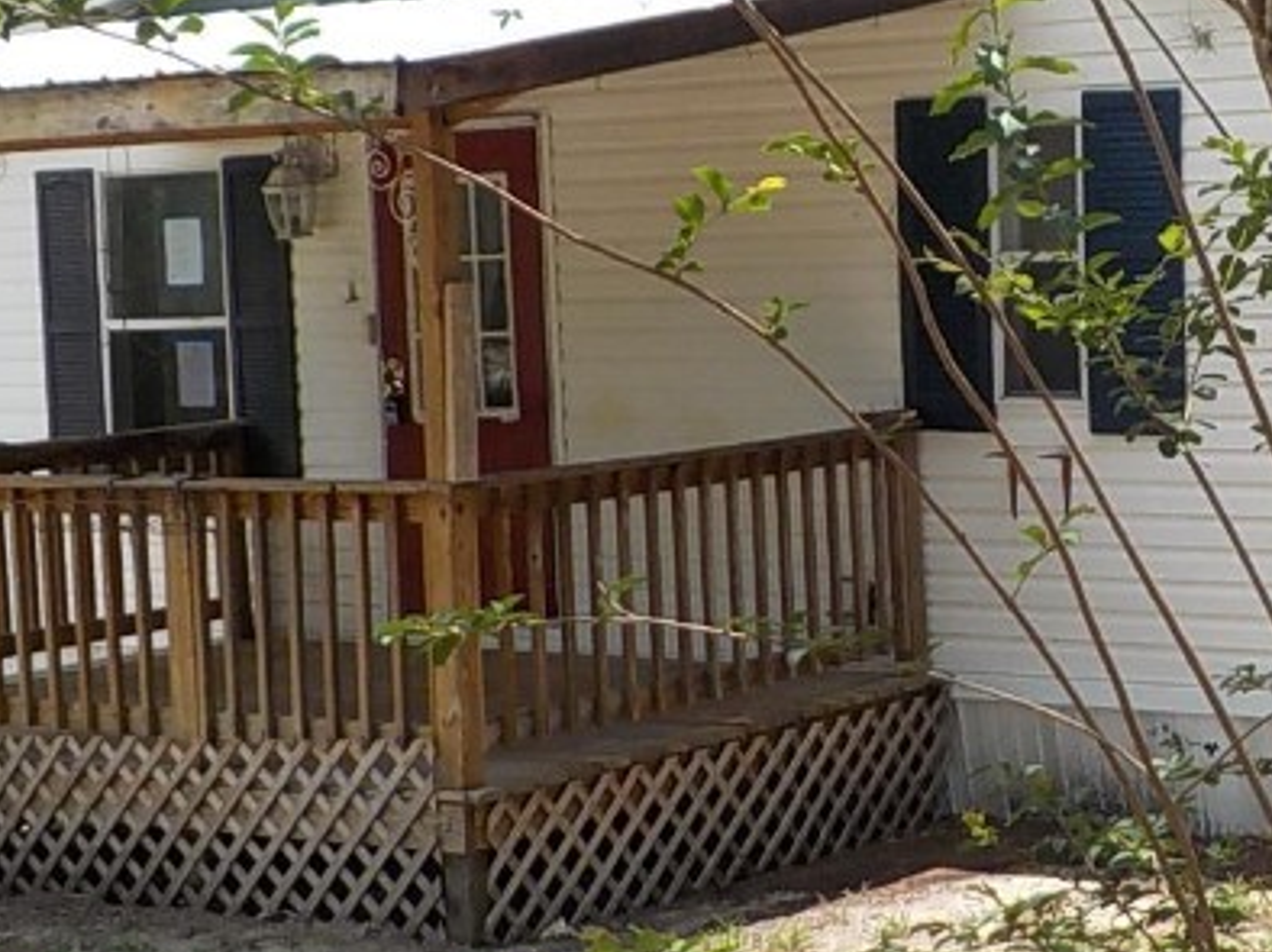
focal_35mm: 78
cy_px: 323
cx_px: 1120
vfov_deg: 18.8
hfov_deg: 24.4
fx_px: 2864
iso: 125
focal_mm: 4.1
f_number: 3.3
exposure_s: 1/800
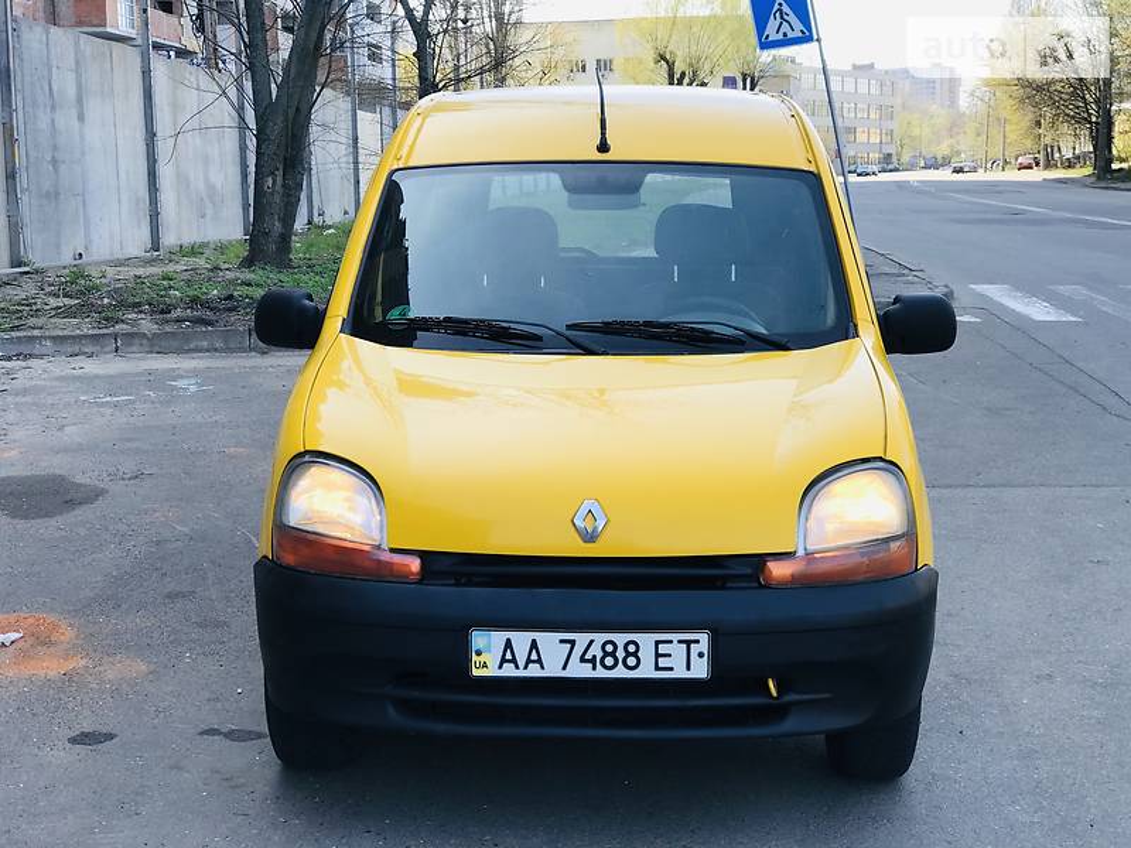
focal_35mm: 57
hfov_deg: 33.8
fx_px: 1862
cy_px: 424
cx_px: 566
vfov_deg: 25.7
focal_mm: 6.6
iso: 20
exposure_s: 1/222
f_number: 2.8
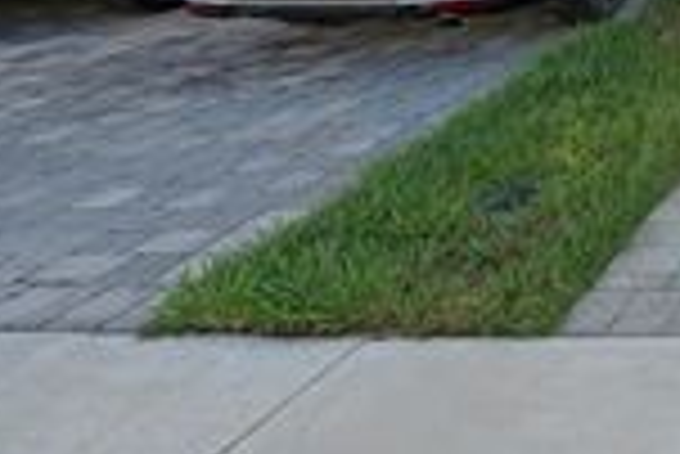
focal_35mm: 53
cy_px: -187
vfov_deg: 22.1
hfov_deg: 25.2
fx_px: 1002
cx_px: 1090
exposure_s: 1/40
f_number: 10
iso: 100
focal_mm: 16
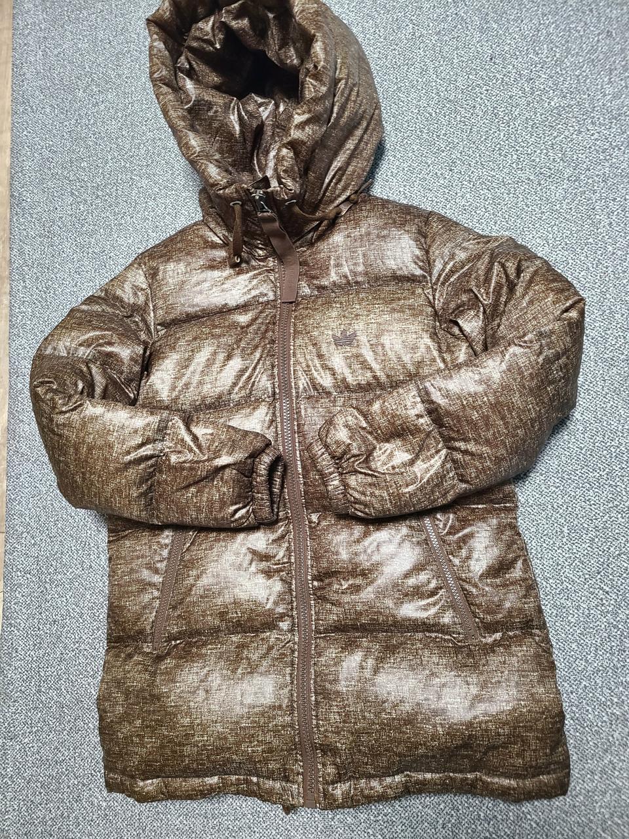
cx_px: 314
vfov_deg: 67.3
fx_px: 630
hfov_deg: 53.1
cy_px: 420
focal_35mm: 26
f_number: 1.8
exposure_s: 1/40
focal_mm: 5.4
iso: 250
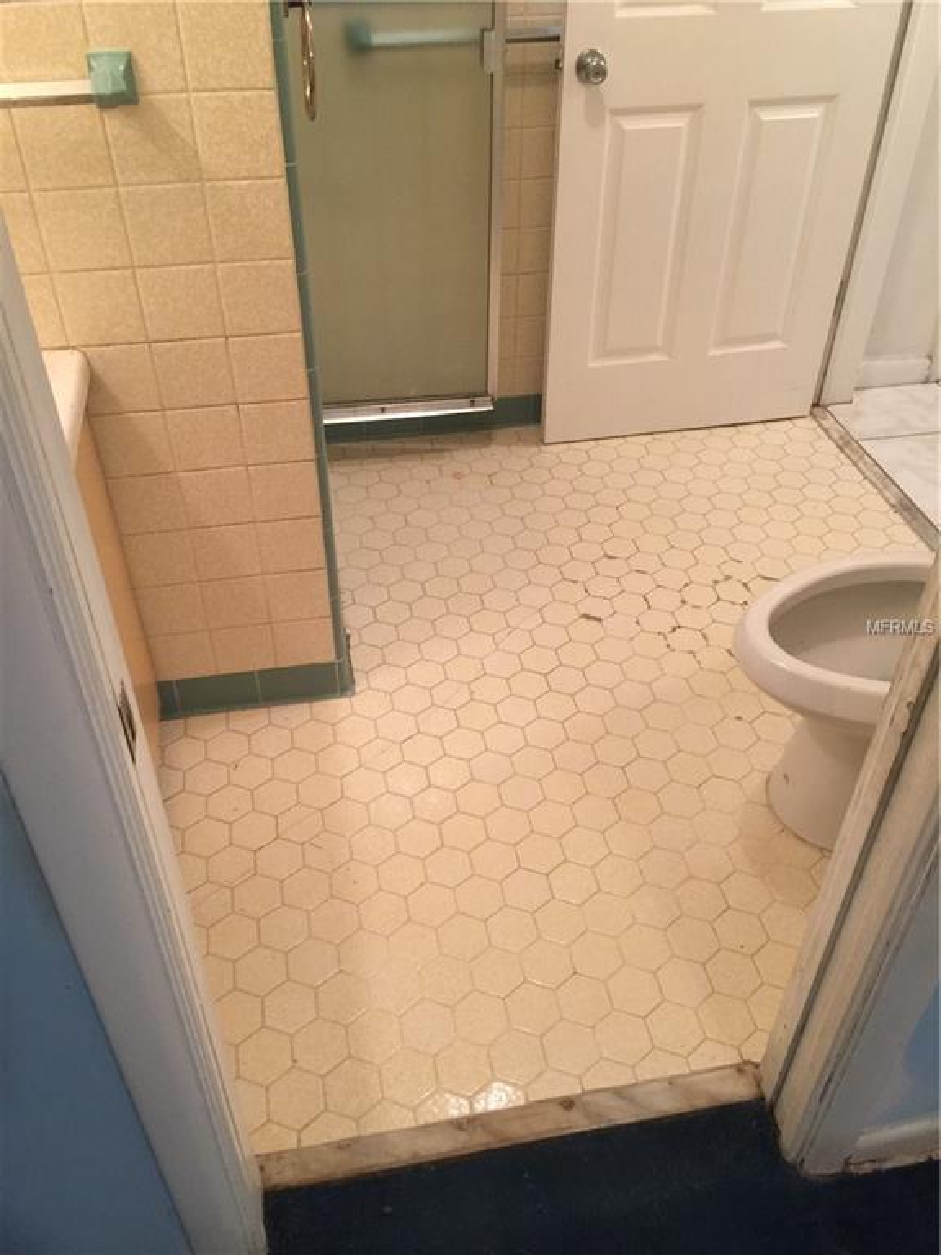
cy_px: 628
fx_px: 1051
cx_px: 470
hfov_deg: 48.2
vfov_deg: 61.7
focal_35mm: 29
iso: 80
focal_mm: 4.15
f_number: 2.2
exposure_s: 1/15
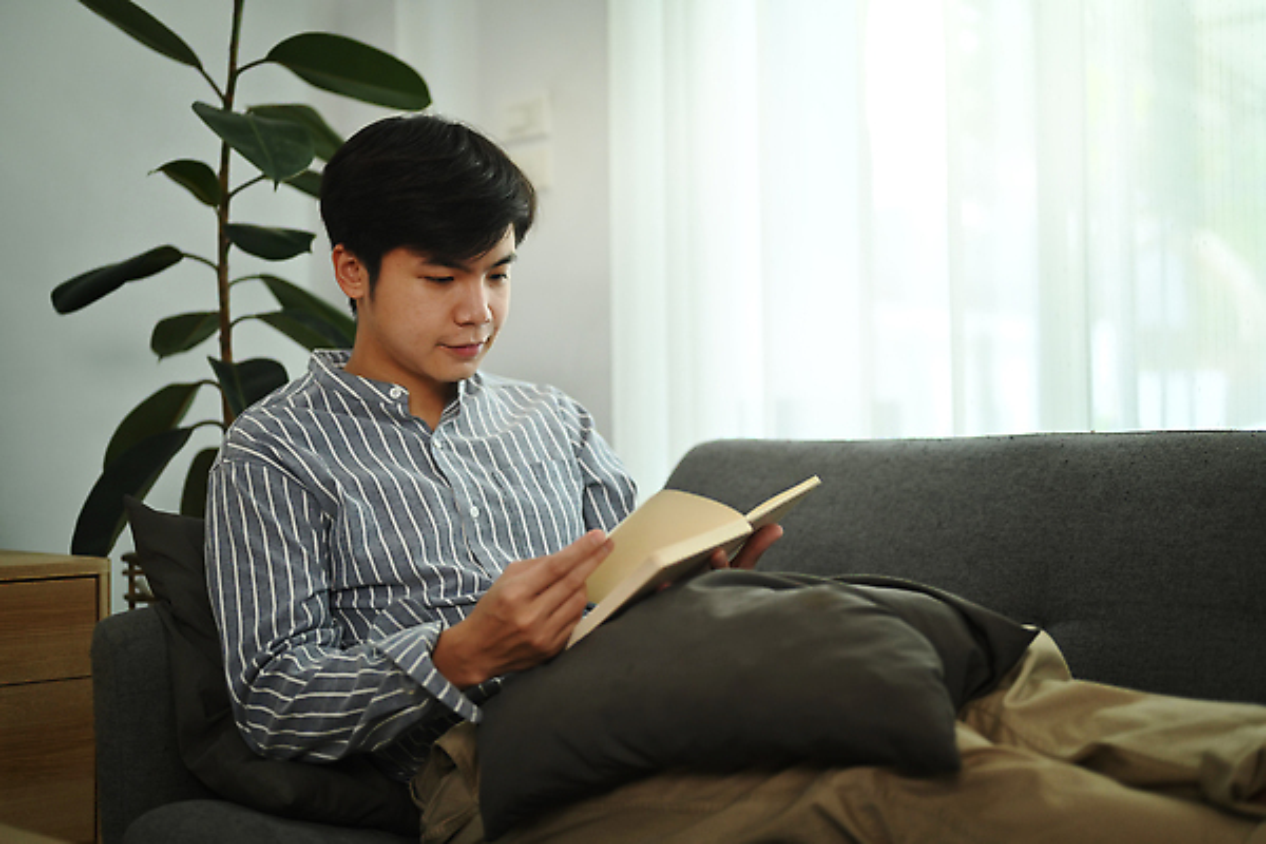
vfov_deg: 27.0
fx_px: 1758
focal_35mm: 50
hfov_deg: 39.6
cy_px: 422
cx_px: 633
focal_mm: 50
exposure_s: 1/200
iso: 500
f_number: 2
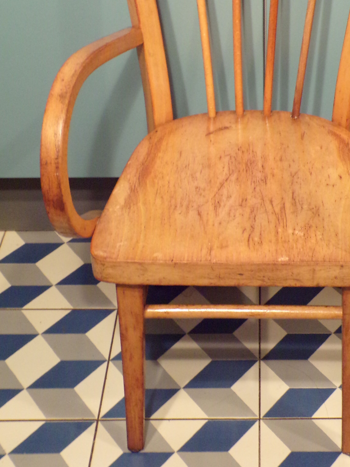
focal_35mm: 63
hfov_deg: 23.1
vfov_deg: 30.5
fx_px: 849
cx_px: 248
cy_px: 164
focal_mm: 7.6
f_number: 3.4
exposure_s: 1/17
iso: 510
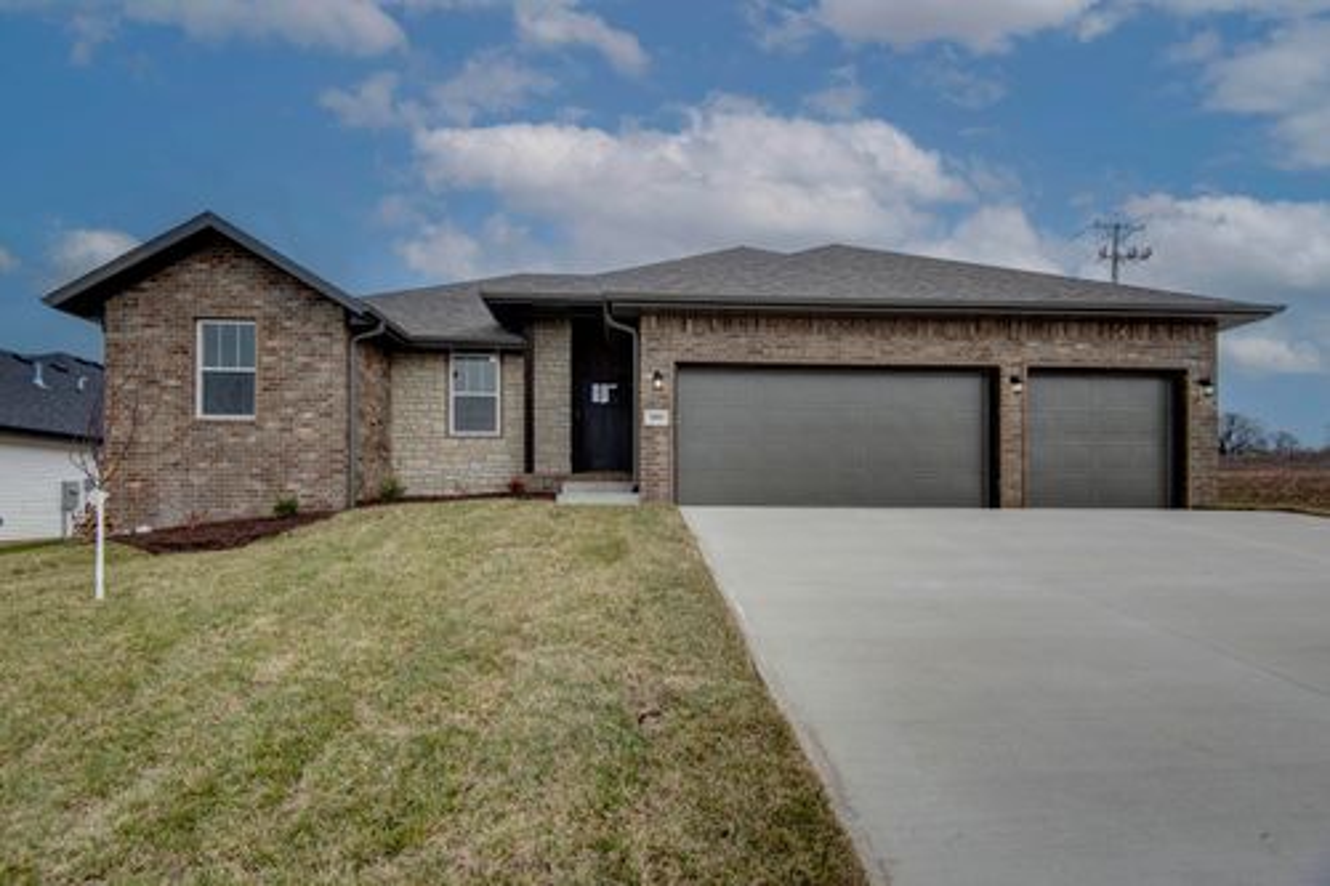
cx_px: 665
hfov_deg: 96.8
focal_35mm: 16
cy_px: 443
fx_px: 591
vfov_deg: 73.7
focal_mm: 16
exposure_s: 1/60
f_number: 6.7
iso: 100
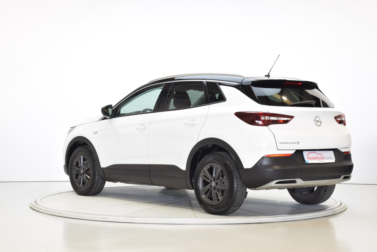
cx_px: 188
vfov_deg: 19.7
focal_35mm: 69
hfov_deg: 29.2
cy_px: 126
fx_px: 723
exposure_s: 1/4
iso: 100
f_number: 10
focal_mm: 46
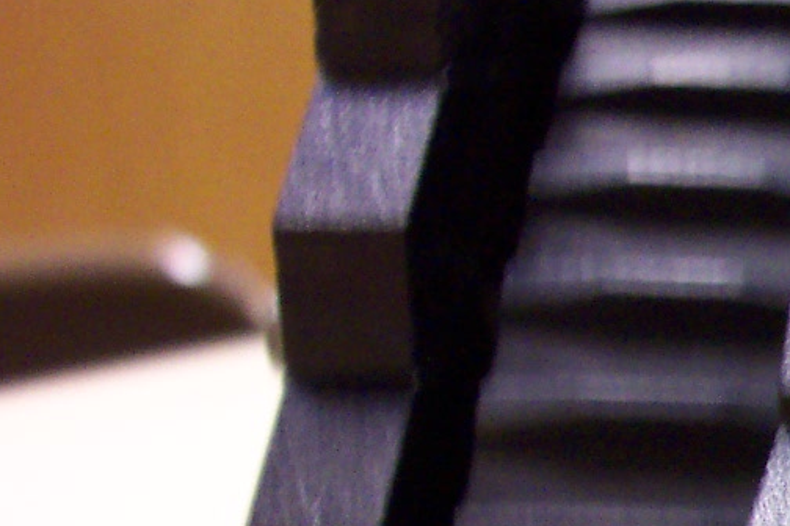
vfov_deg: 10.7
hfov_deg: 14.6
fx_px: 2743
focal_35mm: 125
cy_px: 733
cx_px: 1361
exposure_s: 1/8
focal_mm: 7.5
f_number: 2.8
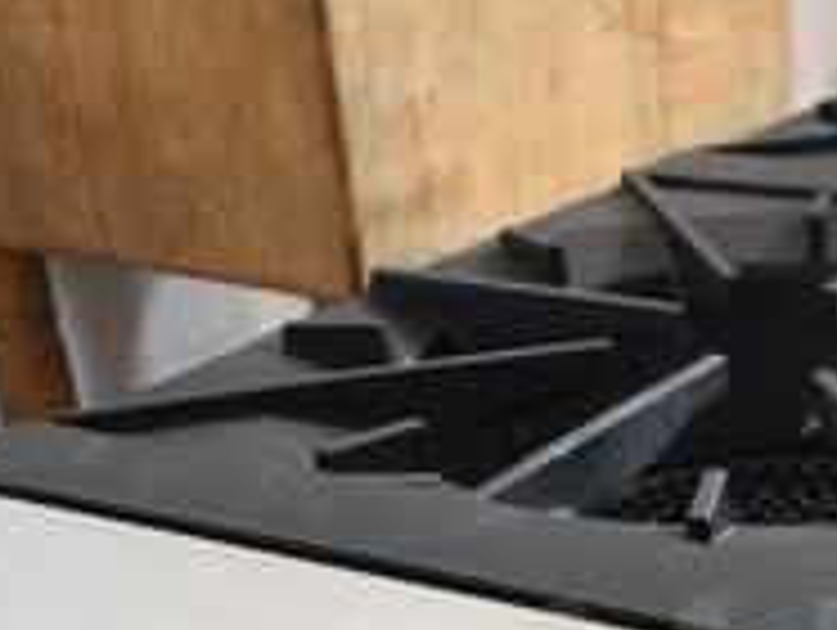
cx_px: 842
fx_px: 2058
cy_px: 806
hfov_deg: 22.1
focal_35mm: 85
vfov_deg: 16.5
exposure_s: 1/30
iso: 360
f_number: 3.5
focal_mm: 18
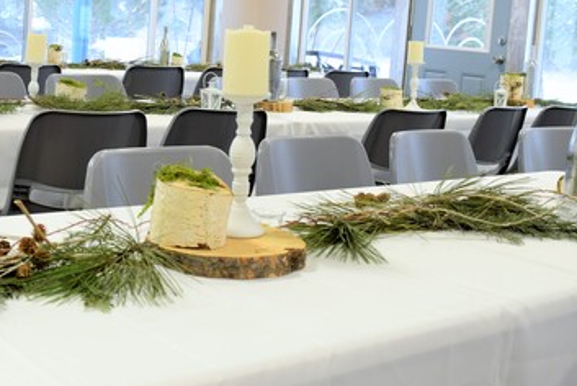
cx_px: 201
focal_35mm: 51
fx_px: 818
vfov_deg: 26.4
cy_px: 130
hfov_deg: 38.5
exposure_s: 1/80
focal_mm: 20
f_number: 4.5
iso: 400
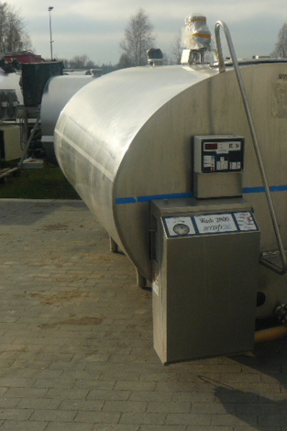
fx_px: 610
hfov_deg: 25.9
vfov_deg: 38.9
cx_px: 236
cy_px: 215
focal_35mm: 51
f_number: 5.6
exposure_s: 1/400
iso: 100
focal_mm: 6
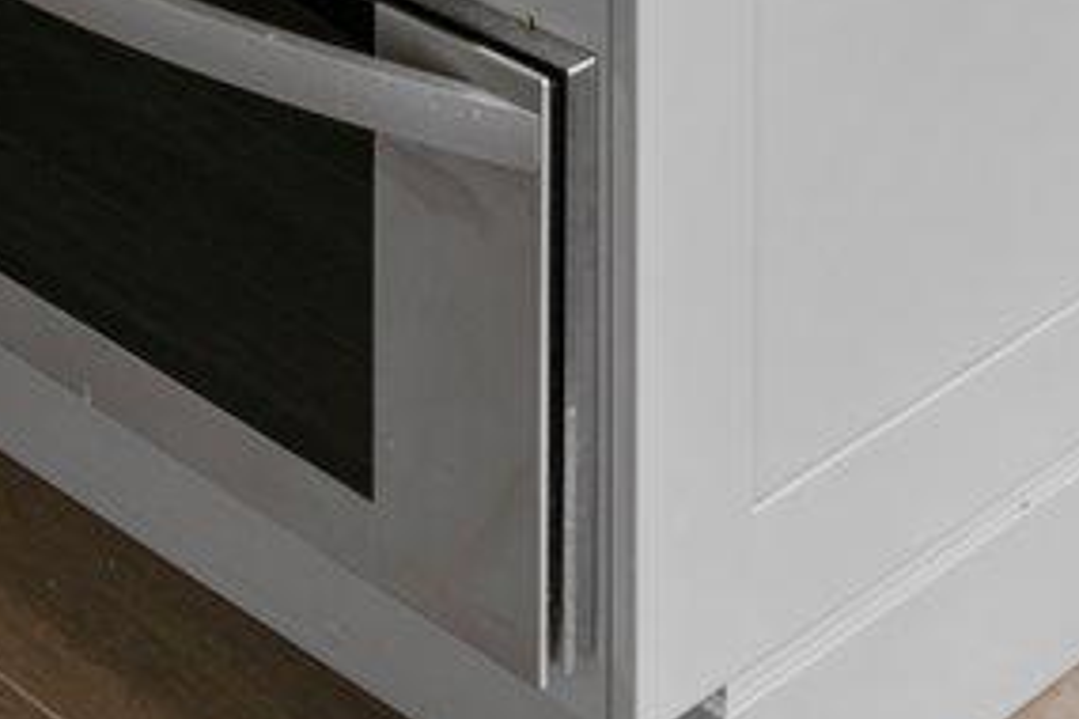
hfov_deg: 17.6
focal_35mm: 115
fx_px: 3447
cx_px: 939
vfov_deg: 9.1
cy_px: -1559
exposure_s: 1/2.5
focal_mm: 16
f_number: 8
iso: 100
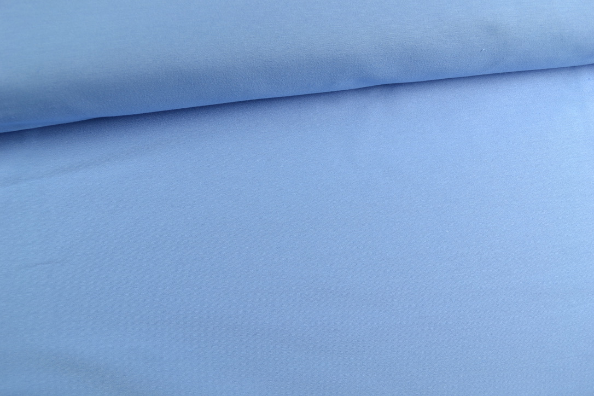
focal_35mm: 33
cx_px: 297
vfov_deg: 40.0
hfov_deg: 57.2
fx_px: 544
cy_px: 198
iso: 100
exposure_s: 1/20
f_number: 5.6
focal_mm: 22
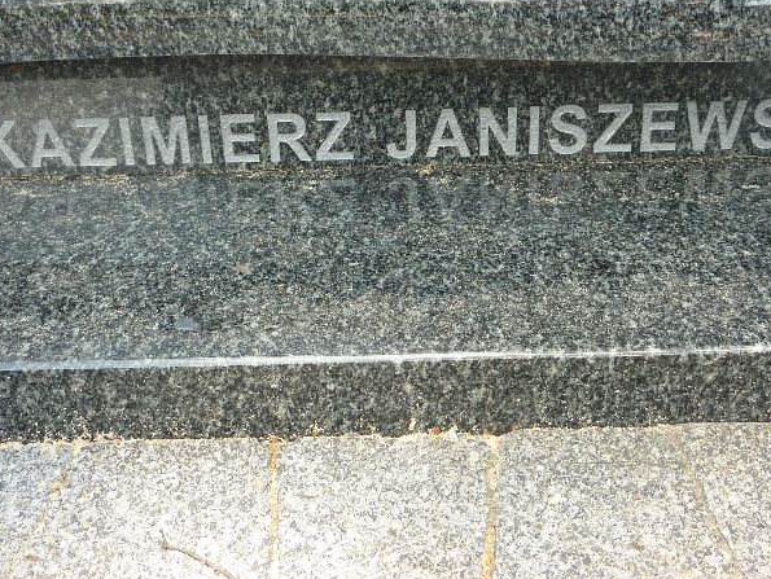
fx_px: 958
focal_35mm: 43
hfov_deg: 43.8
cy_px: 227
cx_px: 406
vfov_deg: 33.5
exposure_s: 1/125
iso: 80
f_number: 3.5
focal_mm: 5.3
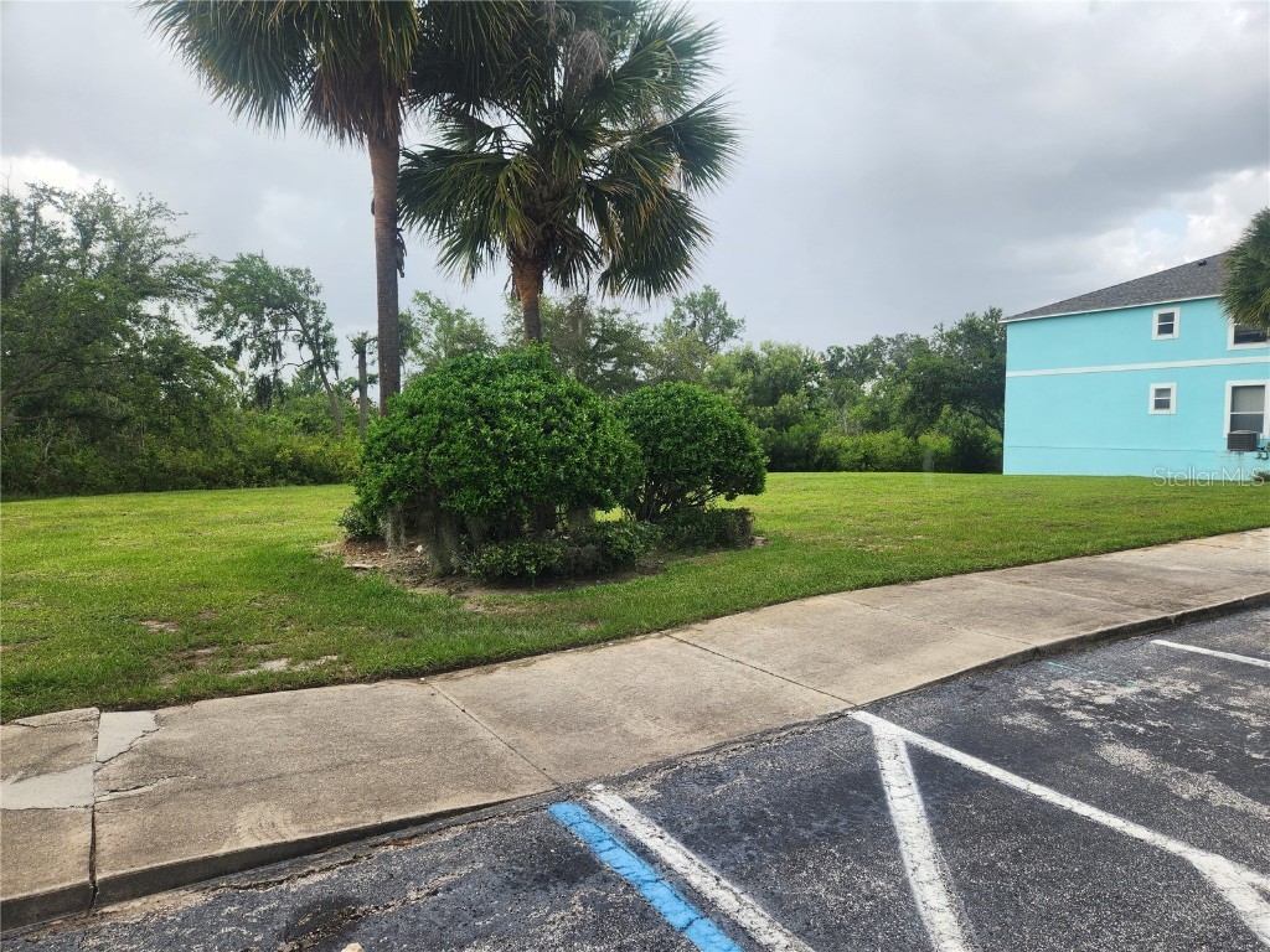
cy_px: 476
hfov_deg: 73.9
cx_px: 635
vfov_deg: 58.9
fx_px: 844
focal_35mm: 23
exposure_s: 1/522
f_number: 1.8
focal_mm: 5.4
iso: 20
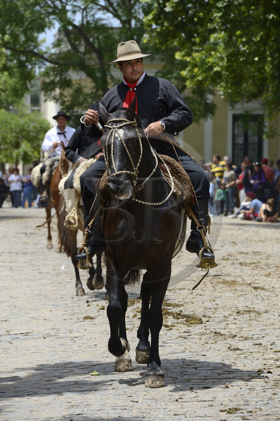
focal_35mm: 200
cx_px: 140
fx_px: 2336
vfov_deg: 10.3
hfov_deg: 6.9
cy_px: 210
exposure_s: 1/500
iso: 400
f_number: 10
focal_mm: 200
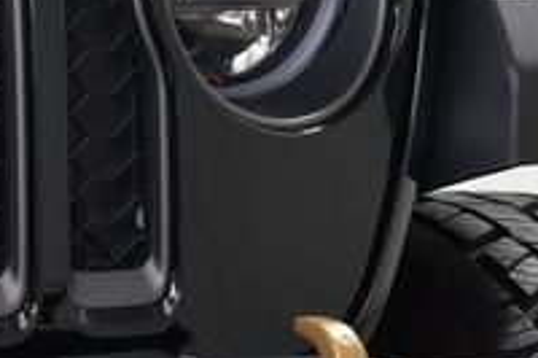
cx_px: -19
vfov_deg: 4.6
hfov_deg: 6.9
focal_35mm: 298
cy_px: 87
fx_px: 4450
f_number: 7.1
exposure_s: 1/30
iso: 1600
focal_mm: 62
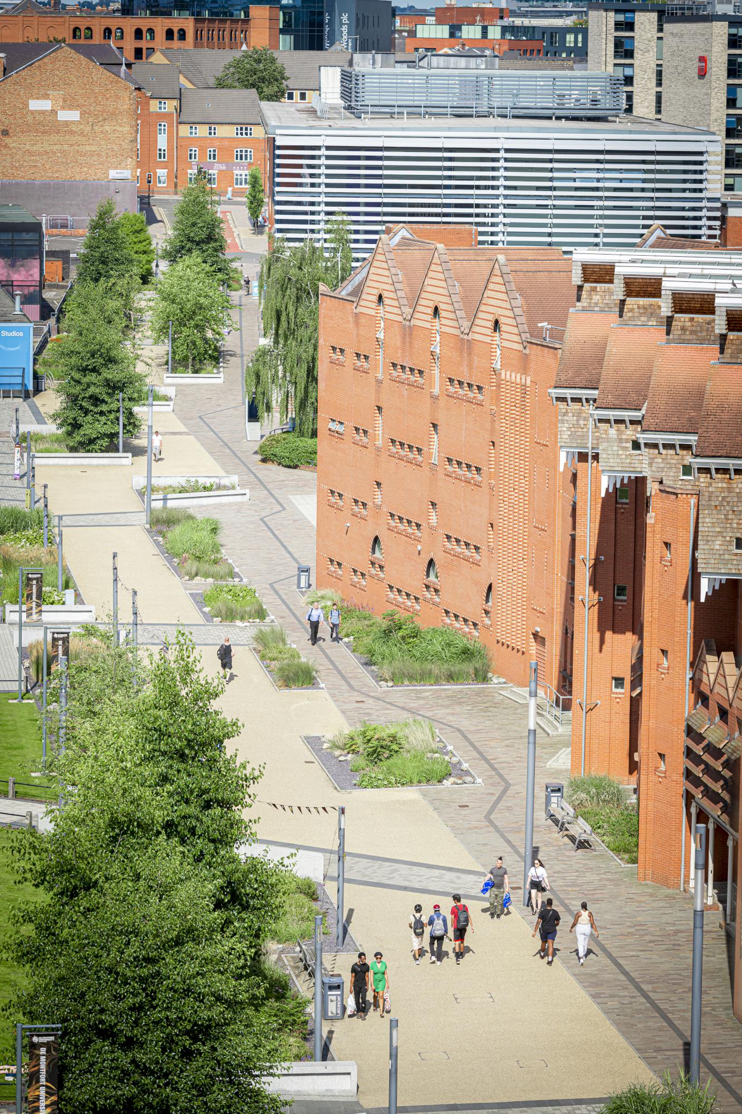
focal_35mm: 122
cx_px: 371
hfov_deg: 11.2
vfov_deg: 16.8
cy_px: 557
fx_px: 3772
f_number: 4.5
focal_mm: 122
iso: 160
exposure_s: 1/800
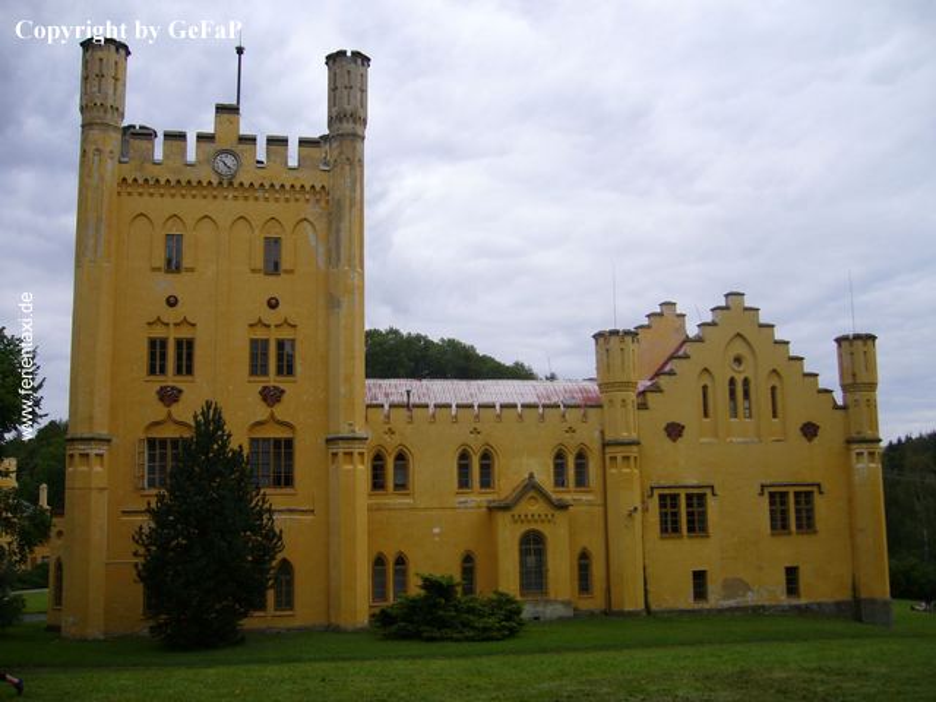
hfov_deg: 52.6
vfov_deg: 40.7
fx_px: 946
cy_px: 351
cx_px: 468
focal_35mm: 35
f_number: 2.8
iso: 80
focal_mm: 5.8
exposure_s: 1/320
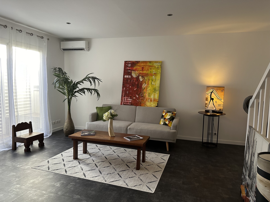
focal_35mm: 24
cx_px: 135
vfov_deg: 56.8
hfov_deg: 71.6
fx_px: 187
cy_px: 101
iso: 200
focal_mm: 6.86
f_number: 1.78
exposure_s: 1/60
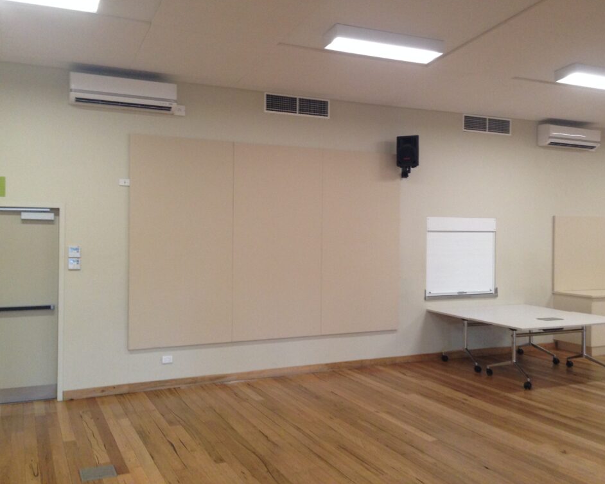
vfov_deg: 42.2
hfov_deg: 51.5
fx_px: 627
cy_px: 238
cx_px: 319
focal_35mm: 35
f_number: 2.4
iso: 160
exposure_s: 1/20
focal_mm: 4.12
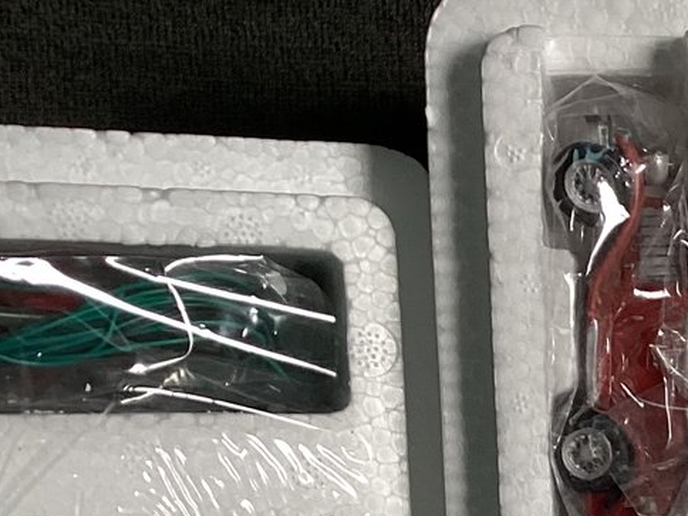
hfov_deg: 18.6
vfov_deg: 14.2
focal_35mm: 97
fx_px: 1928
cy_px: 795
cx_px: 933
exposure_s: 1/120
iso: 80
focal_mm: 3.3
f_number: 2.4
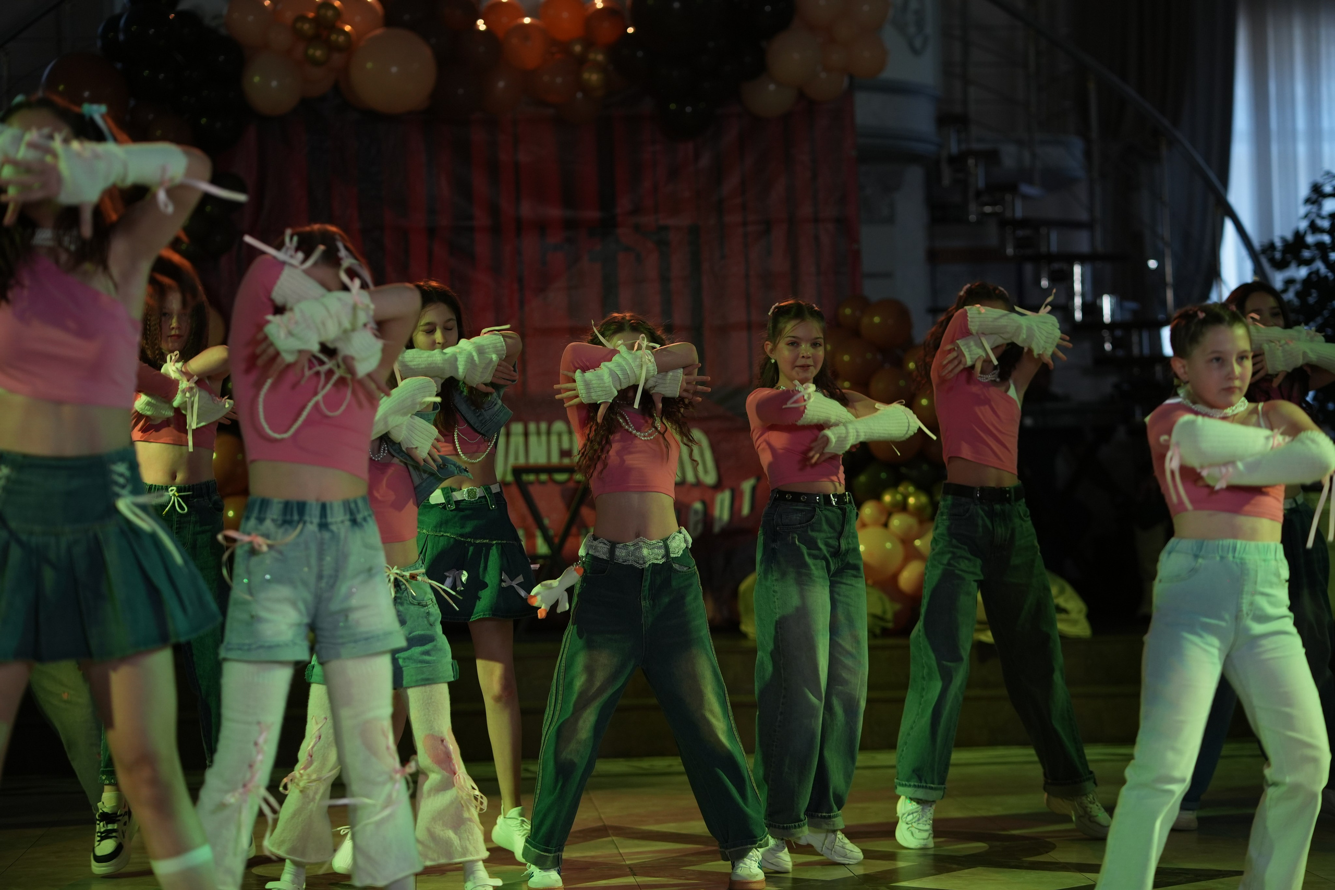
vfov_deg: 16.1
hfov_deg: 23.9
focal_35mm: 85
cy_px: 445
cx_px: 668
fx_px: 3152
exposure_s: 1/400
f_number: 2.2
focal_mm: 85
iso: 800
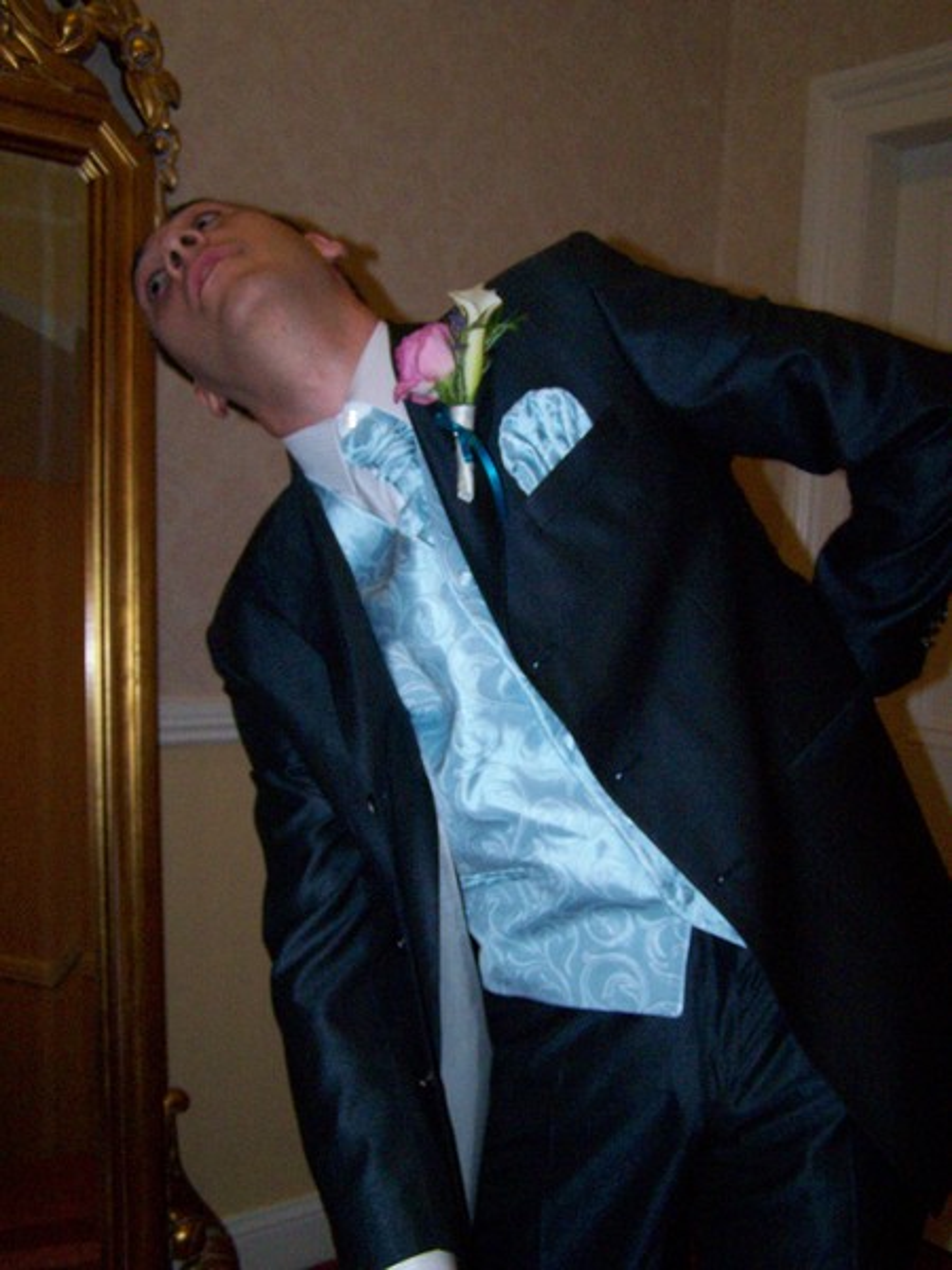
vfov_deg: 49.0
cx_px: 476
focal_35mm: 38
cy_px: 635
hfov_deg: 37.7
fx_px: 1393
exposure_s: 1/60
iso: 400
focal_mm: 6.3
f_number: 2.8
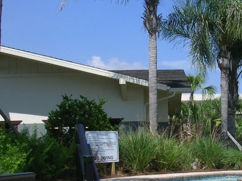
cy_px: 129
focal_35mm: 74
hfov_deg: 25.7
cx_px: 207
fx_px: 517
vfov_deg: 19.8
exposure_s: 1/400
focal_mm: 5.8
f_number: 5.6
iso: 50
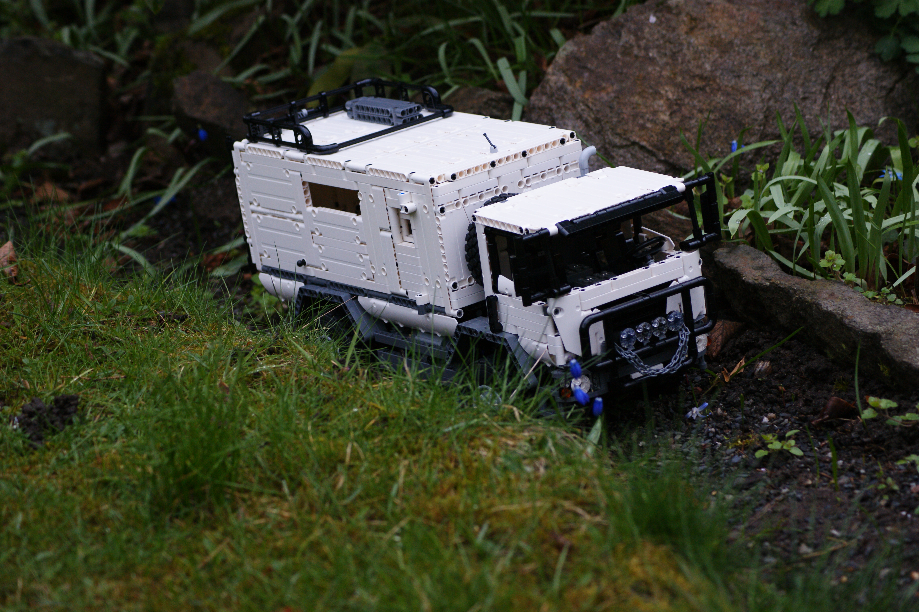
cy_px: 306
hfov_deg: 17.1
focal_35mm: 120
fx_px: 3061
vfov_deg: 11.4
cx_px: 460
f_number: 5
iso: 400
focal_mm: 80
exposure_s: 1/200
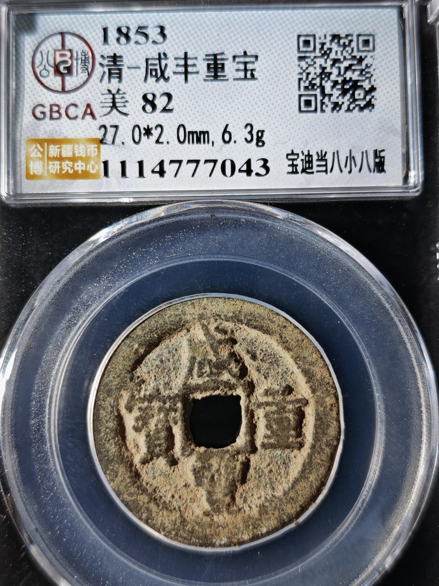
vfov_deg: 38.2
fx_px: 845
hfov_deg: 29.1
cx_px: 220
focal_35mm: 50
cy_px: 293
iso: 50
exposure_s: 1/202
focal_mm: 5.85
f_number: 1.63
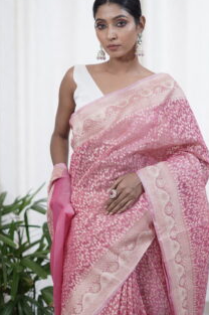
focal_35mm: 72
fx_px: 628
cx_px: 132
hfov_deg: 18.9
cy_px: 131
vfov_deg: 28.1
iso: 250
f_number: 2
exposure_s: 1/100
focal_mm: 50
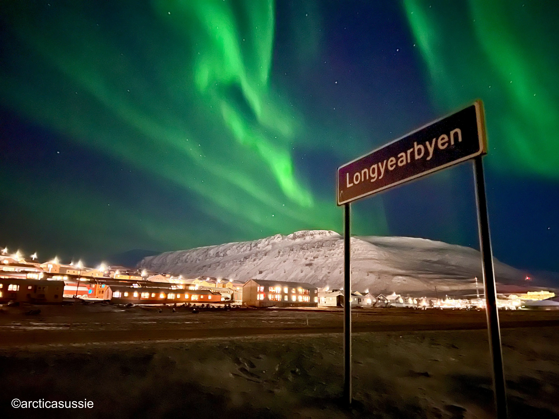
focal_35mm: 26
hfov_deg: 67.3
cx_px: 280
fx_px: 420
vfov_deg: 53.1
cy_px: 210
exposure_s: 1/2
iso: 8000
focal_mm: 5.7
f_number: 1.5
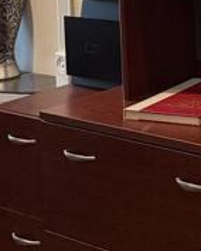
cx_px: 225
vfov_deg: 12.0
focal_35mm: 135
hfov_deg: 11.2
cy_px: -312
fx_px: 1006
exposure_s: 1/60
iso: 320
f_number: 1.78
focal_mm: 6.76
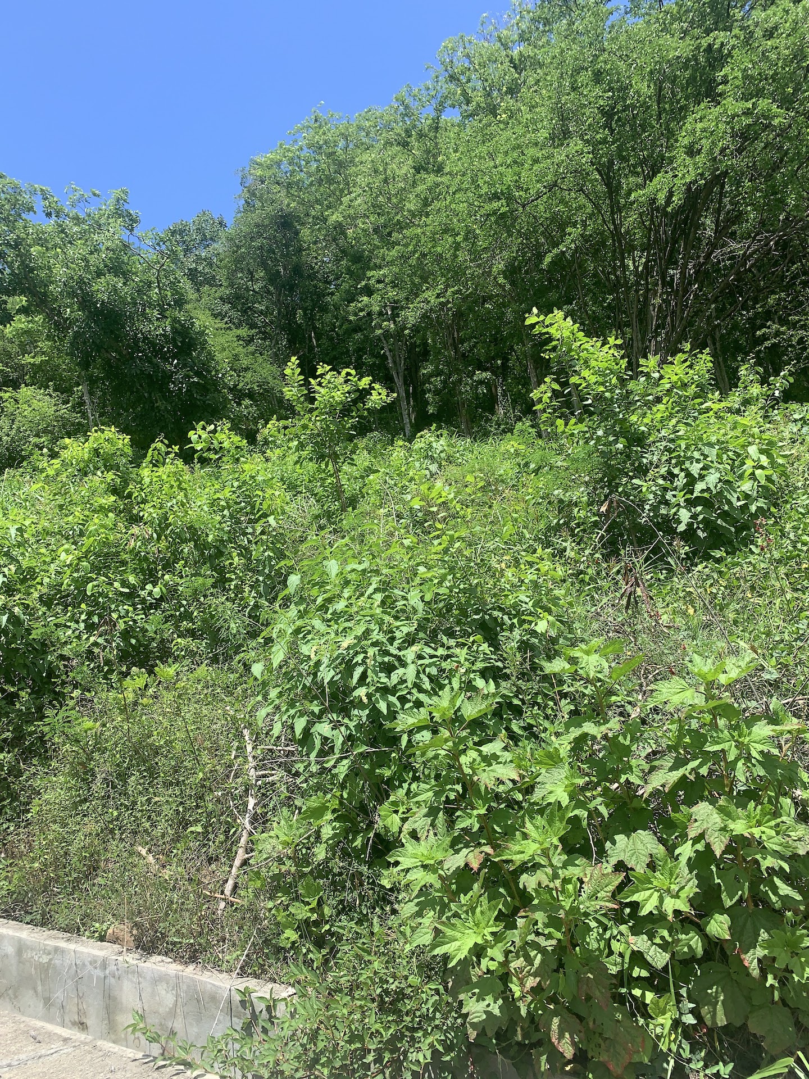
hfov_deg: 53.1
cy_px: 540
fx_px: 810
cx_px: 404
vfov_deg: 67.3
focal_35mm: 26
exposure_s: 1/1021
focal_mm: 4.25
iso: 25
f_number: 1.8
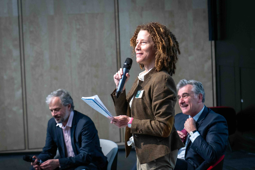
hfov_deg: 20.0
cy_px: 85
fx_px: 722
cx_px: 128
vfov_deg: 13.4
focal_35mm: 102
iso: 1250
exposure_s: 1/100
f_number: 4
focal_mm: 68
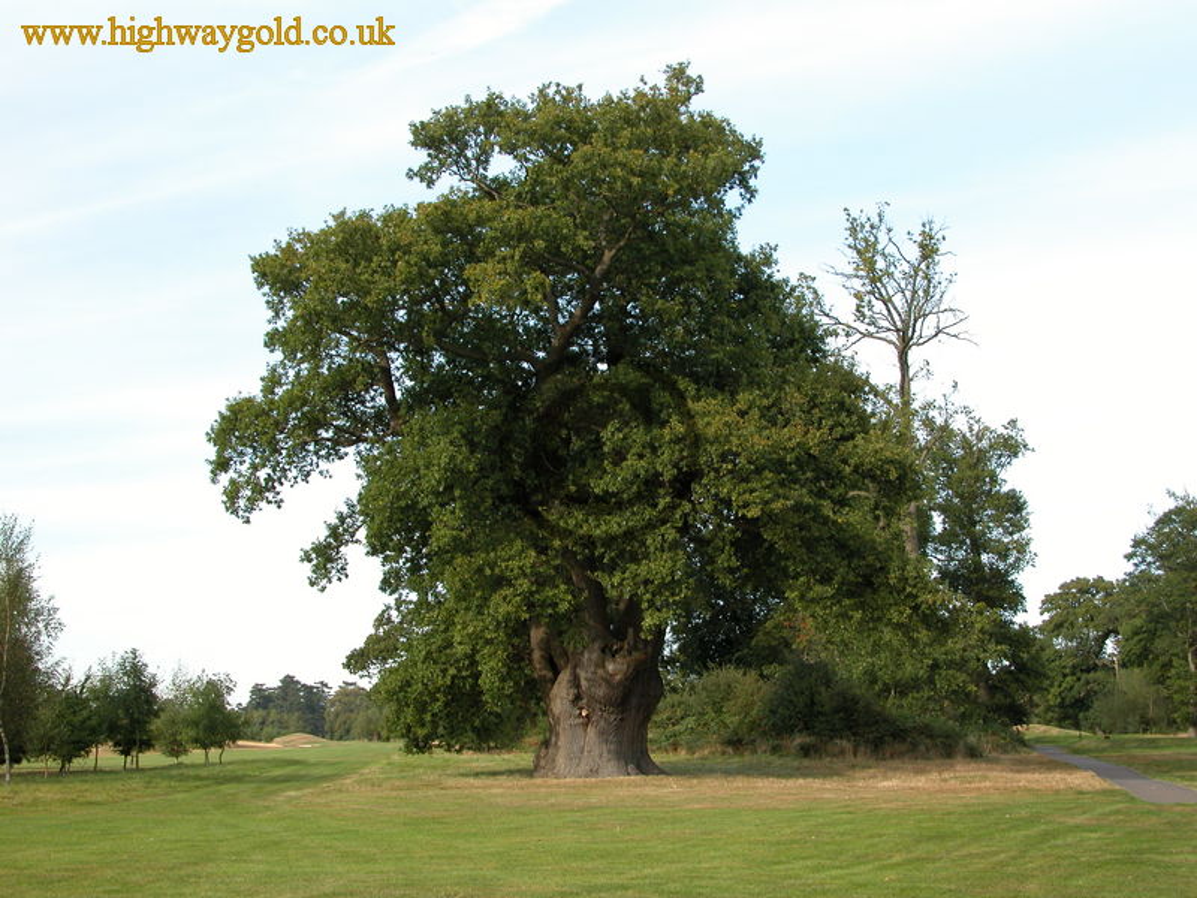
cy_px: 449
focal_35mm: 49
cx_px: 598
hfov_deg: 38.9
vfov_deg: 29.7
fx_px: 1694
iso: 100
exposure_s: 1/182
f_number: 4.8
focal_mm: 12.7
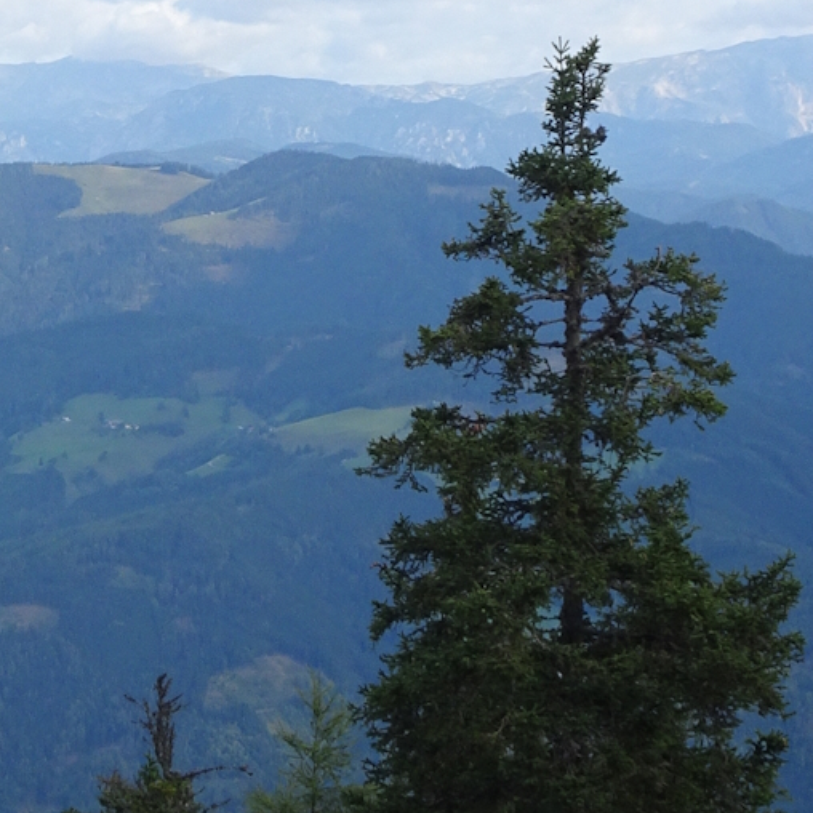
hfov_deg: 12.6
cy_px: 75
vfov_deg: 12.6
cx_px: 38
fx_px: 3640
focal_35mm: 137
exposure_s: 1/320
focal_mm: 7.05
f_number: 4
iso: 80
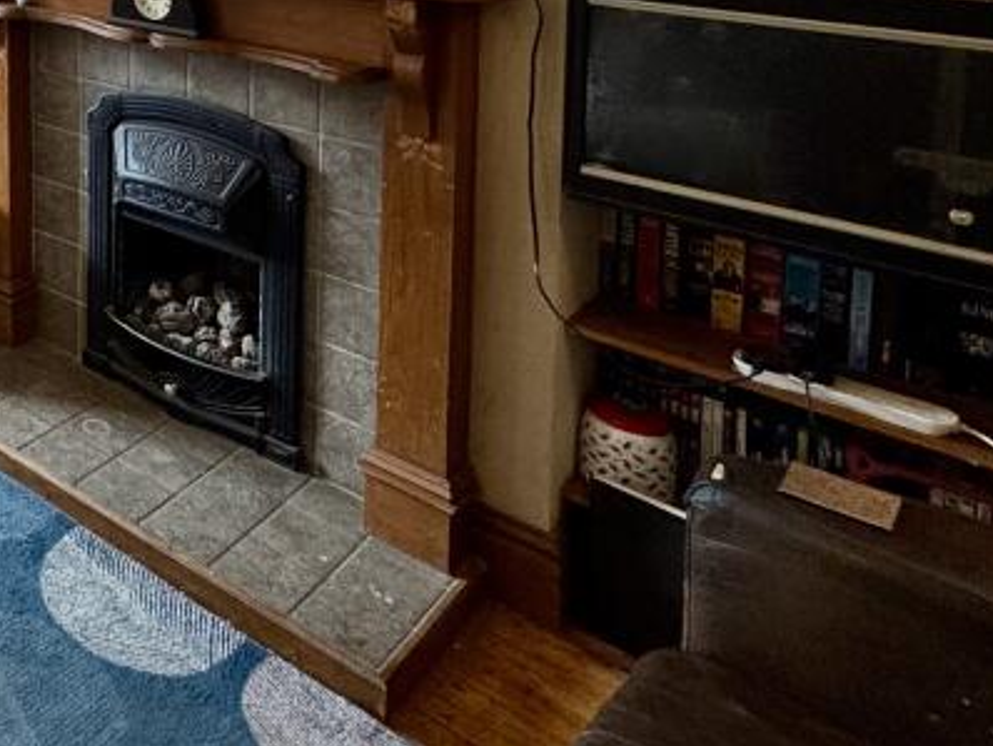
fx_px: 1033
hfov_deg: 36.6
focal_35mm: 36
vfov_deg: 33.2
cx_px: -252
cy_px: -127
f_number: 2.2
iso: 160
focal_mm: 2.22
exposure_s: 1/100
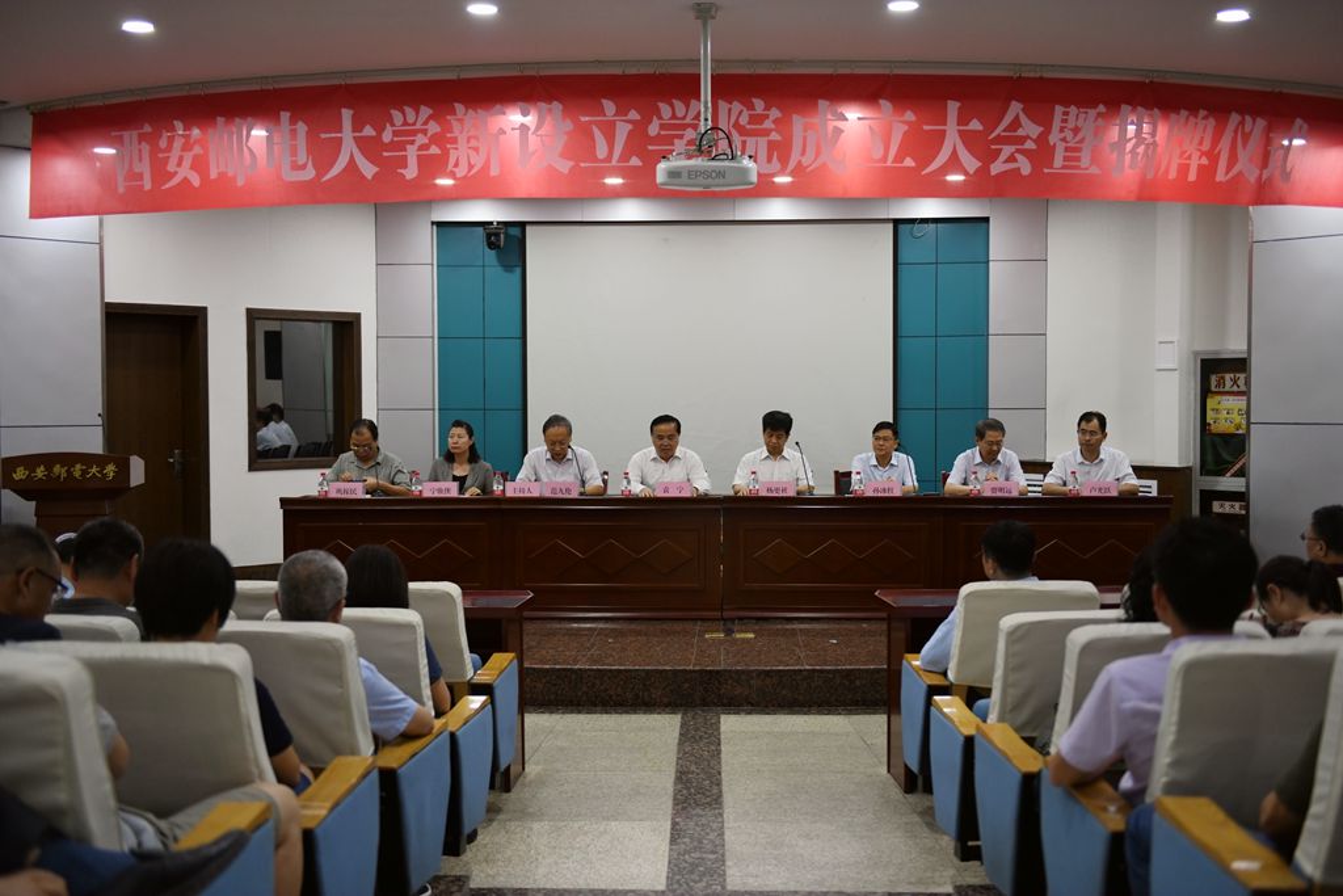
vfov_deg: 31.9
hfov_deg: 46.4
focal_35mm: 42
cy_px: 448
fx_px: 1567
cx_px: 672
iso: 900
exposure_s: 1/125
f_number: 2.8
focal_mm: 42
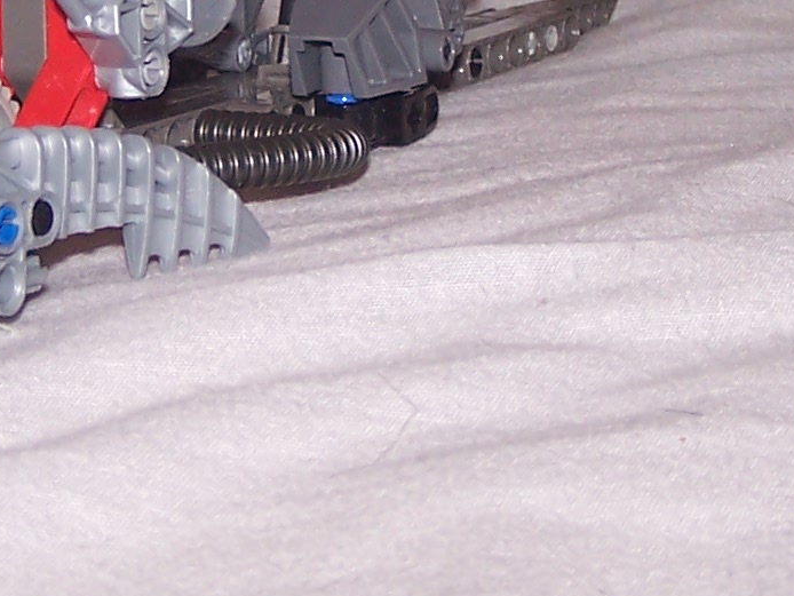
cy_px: 53
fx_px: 3235
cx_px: 358
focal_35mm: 141
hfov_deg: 14.0
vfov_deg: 10.5
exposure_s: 1/60
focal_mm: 6.3
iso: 80
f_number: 2.8
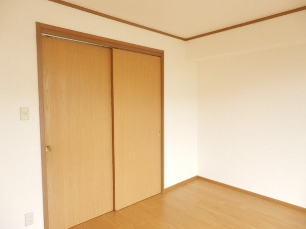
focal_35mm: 24
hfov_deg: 71.6
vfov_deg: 56.8
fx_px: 212
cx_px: 153
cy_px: 114
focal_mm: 4.2
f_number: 3
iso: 200
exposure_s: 1/30
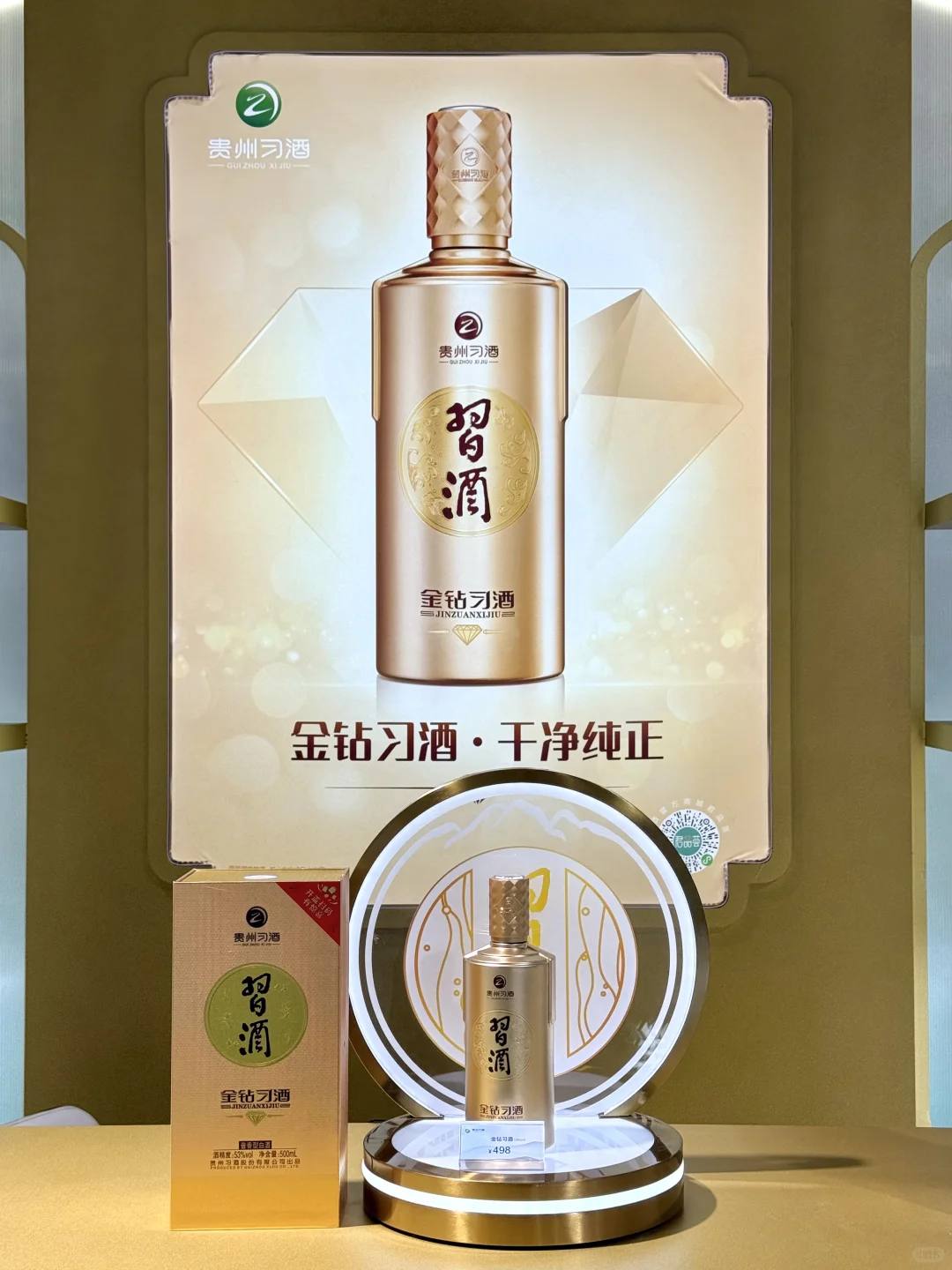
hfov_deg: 30.3
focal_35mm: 48
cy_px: 635
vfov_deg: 39.7
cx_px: 476
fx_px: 1760
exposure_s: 1/740
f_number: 1.78
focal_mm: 6.76
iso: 64
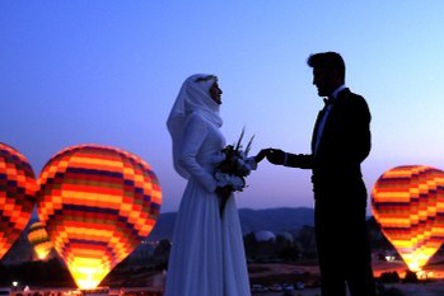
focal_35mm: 55
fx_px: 679
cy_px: 142
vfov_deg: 24.6
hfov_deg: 36.2
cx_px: 218
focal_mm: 32
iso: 2500
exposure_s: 1/40
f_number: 2.8
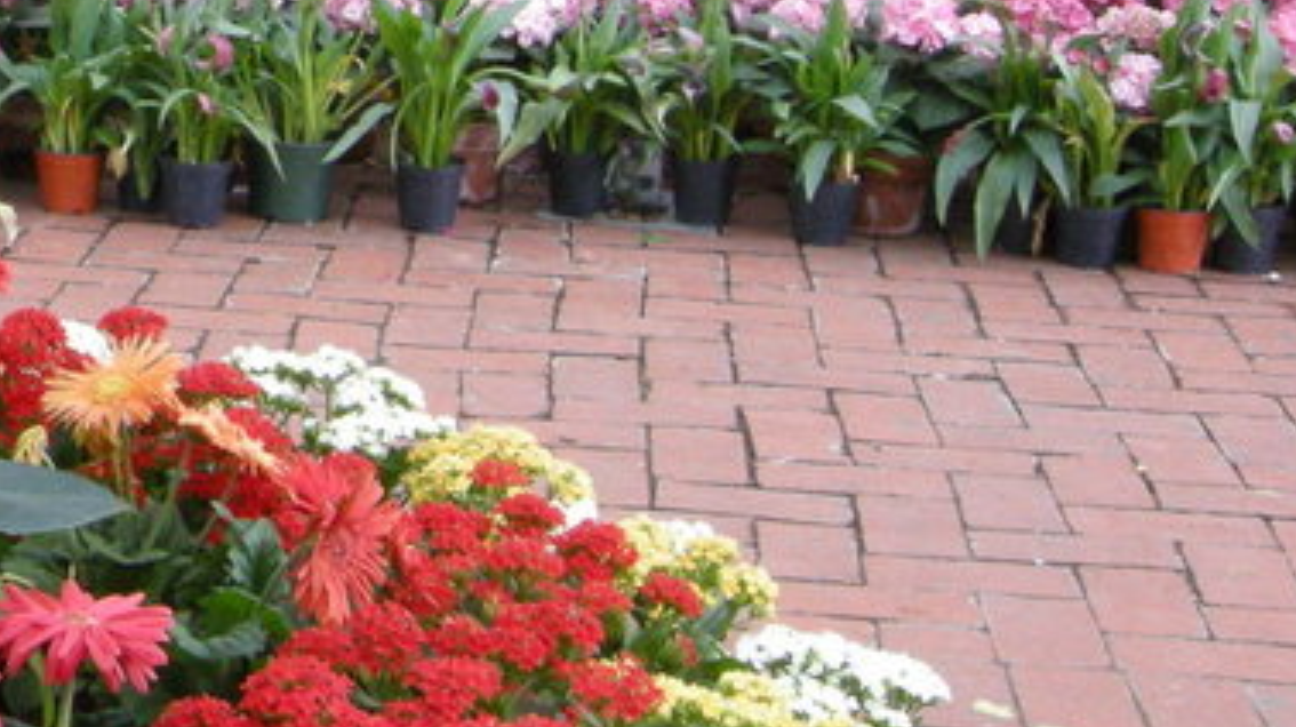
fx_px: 3468
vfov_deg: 11.6
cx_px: -381
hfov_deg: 19.5
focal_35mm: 101
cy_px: -223
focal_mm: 7.5
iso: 200
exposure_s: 1/15
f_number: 6.8
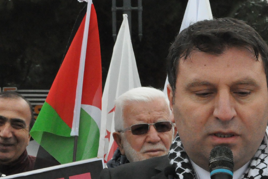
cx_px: 204
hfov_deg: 12.3
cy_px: 172
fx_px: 1235
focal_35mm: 166
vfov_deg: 8.2
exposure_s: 1/640
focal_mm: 48
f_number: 13
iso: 3200
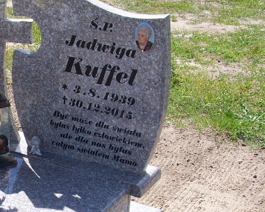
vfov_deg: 16.6
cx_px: -25
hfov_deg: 19.9
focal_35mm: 92
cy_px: 181
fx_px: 722
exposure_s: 1/250
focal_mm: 5.85
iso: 64
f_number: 5.6
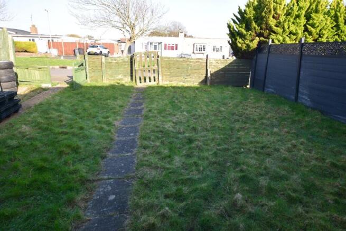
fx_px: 231
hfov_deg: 73.7
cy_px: 116
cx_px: 173
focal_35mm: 24
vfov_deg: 53.2
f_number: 9
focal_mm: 16
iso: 400
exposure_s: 1/125
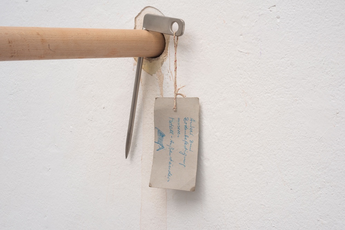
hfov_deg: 54.4
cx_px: 172
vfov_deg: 37.9
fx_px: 335
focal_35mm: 35
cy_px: 115
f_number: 11
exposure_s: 1/125
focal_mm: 35
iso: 100
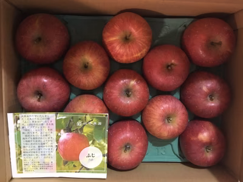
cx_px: 122
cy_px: 91
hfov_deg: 58.4
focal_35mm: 31
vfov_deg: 45.4
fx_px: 218
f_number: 2.4
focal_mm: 3.3
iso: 320
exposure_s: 1/15
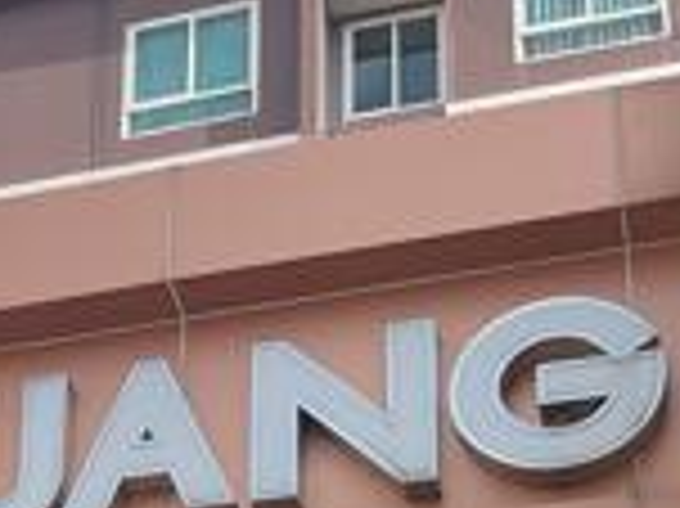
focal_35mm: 127
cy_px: 820
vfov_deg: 11.1
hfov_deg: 14.3
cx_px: -414
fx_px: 2493
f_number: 1.8
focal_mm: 3
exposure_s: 1/944
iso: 16
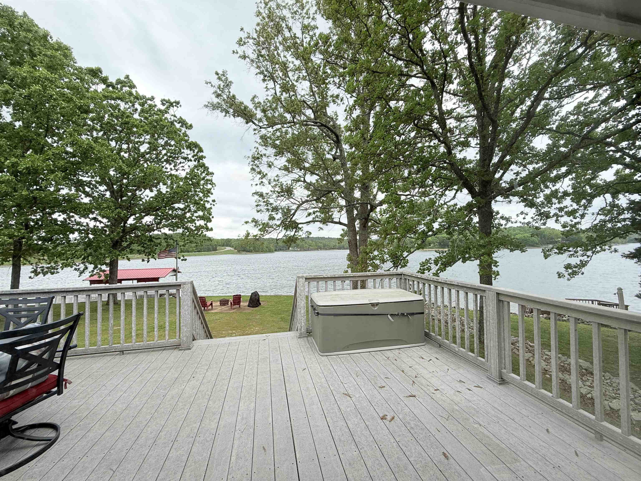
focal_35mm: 14
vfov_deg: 85.7
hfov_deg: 102.1
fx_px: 259
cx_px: 320
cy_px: 240
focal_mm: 2.22
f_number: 2.2
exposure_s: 1/502
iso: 40
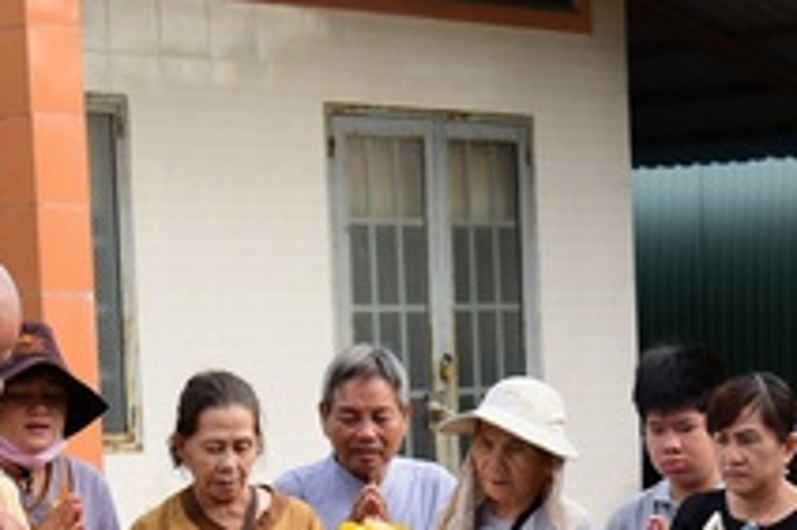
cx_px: 545
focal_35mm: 135
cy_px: 677
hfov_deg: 15.2
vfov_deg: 10.0
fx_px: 2986
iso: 320
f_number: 4
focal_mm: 44
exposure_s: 1/800
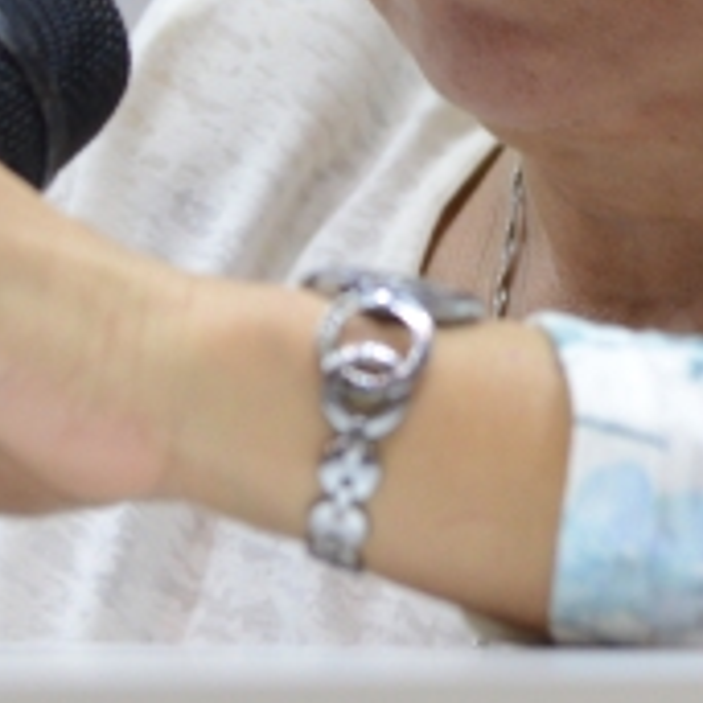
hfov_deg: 1.8
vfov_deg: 1.8
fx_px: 22908
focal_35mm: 997
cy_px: -226
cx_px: 477
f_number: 4
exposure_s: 1/250
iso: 1600
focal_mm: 200
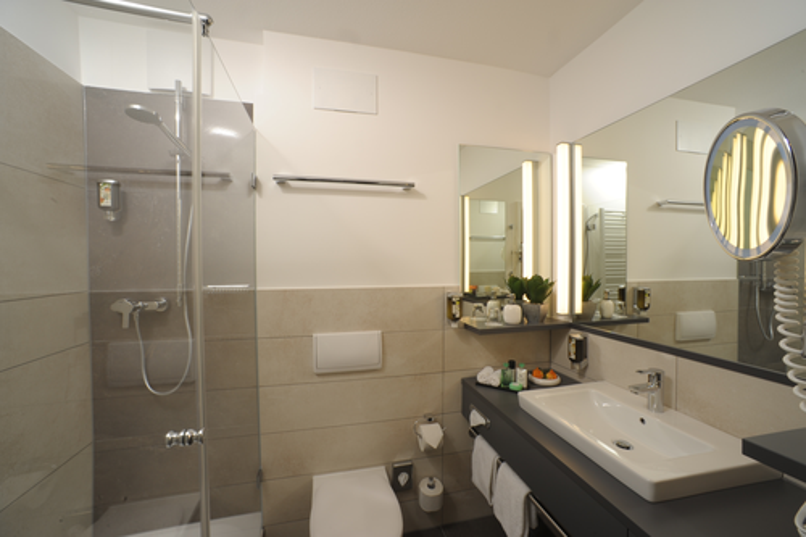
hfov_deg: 104.3
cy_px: 268
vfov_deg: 81.2
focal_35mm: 14
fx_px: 313
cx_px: 403
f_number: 16
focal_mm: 14
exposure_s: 1/20
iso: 200
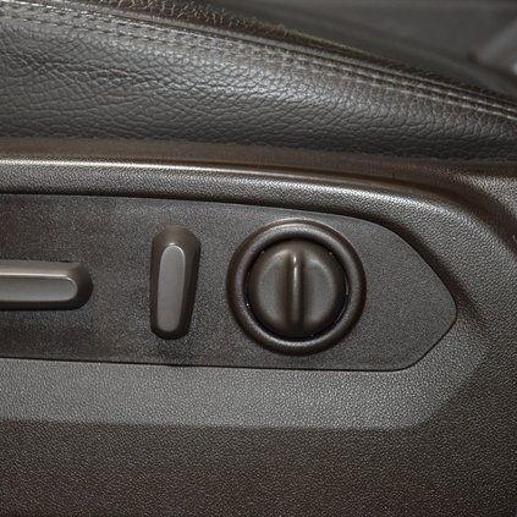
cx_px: 166
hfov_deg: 12.9
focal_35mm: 135
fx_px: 2281
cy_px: 260
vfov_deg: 12.9
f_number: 4.5
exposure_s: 1/50
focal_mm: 70
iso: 2200
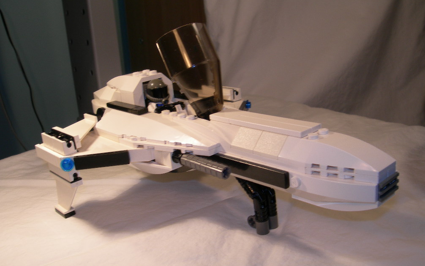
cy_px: 137
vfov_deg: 31.3
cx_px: 210
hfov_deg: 48.2
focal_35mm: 41
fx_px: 475
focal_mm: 7.8
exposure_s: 1/37
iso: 50
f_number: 4.8
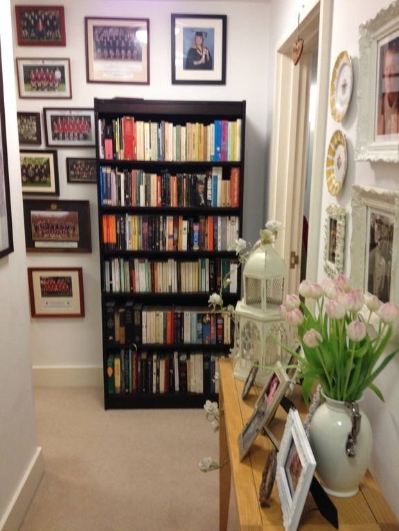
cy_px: 266
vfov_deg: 52.6
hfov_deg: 40.7
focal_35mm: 35
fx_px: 538
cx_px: 200
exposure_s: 1/20
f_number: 2.4
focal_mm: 4.28
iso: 160
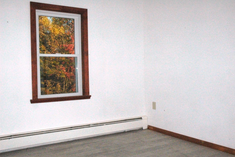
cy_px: 78
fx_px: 264
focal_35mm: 40
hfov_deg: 48.0
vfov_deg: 33.0
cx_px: 118
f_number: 22
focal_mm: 27
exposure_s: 1/250
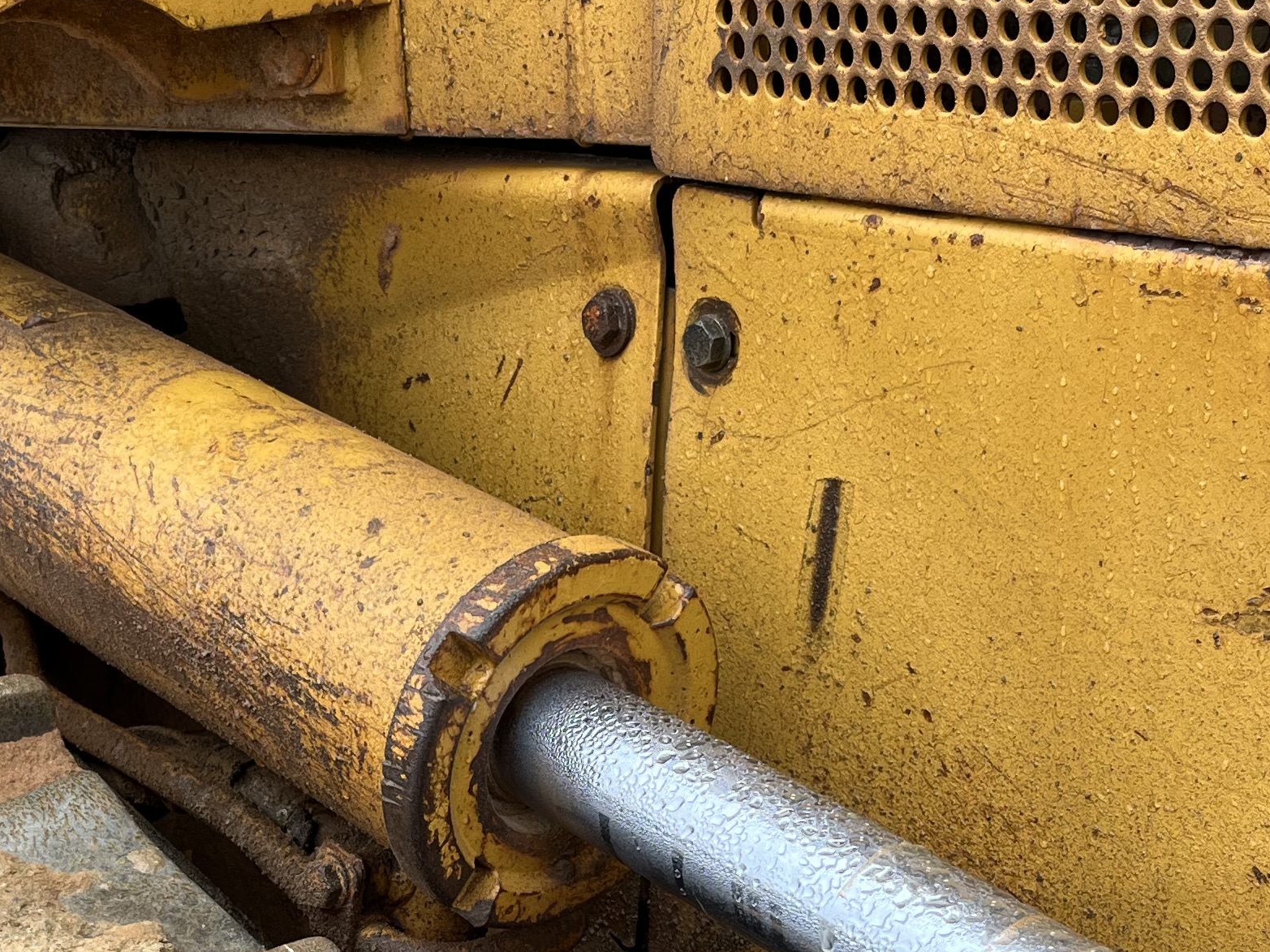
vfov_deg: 21.5
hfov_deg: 28.8
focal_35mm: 67
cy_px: 846
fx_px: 2458
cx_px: 462
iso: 40
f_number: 1.6
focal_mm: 5.1
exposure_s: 1/157
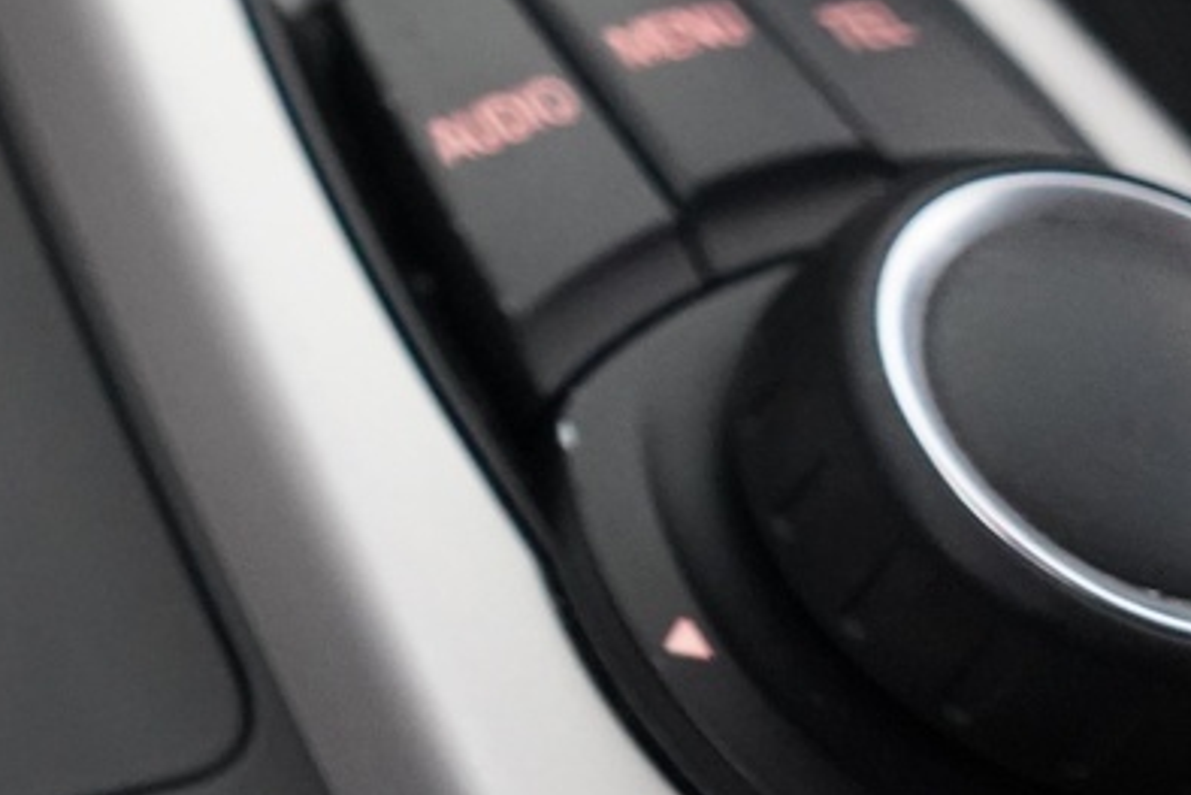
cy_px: -725
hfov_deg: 14.9
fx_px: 3806
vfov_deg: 11.0
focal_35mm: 115
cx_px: -1124
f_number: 4
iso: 4000
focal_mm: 28
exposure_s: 1/40
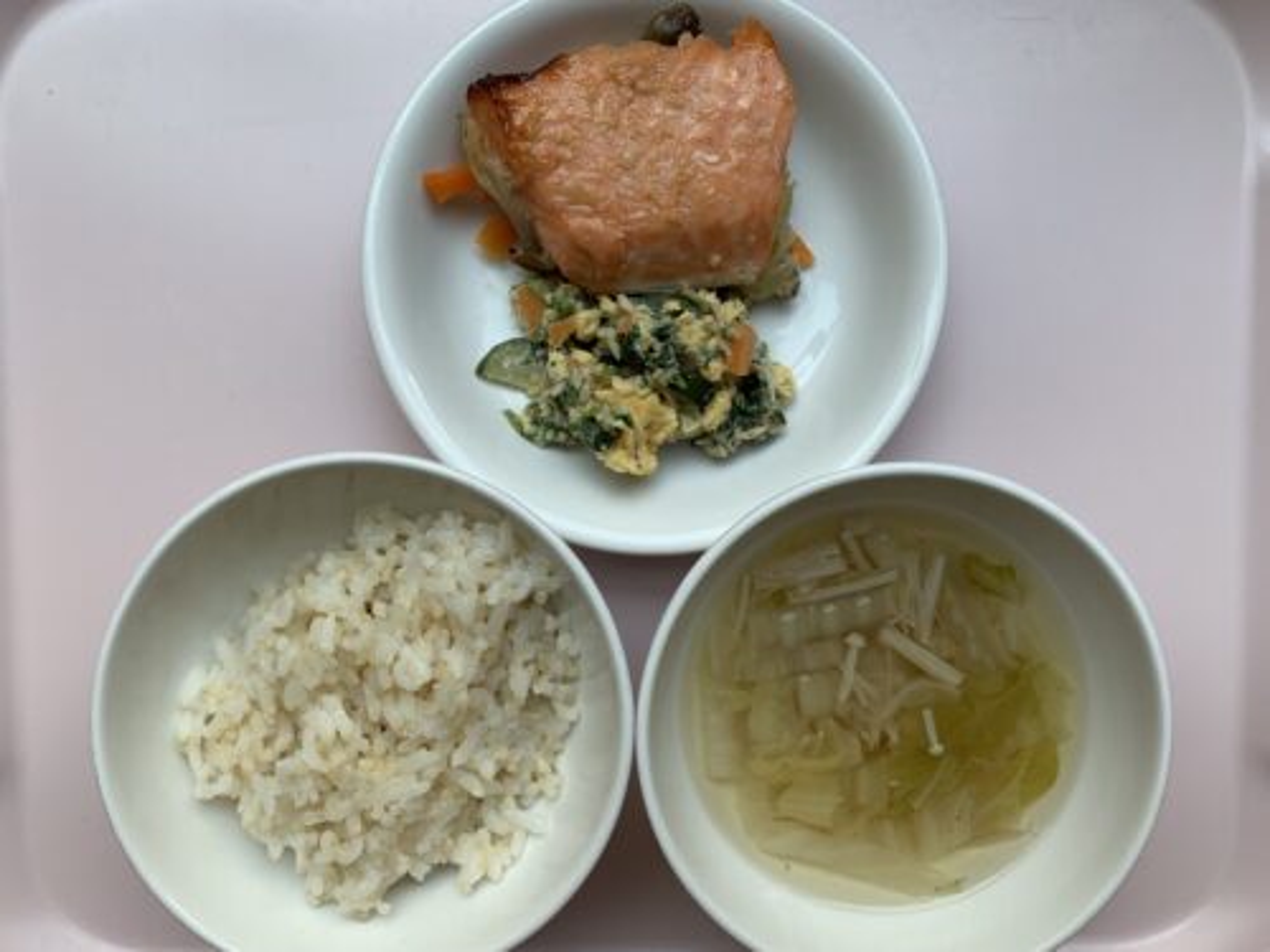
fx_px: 954
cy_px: 476
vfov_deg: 53.1
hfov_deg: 67.3
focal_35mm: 26
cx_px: 635
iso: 25
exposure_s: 1/181
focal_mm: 4.25
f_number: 1.8
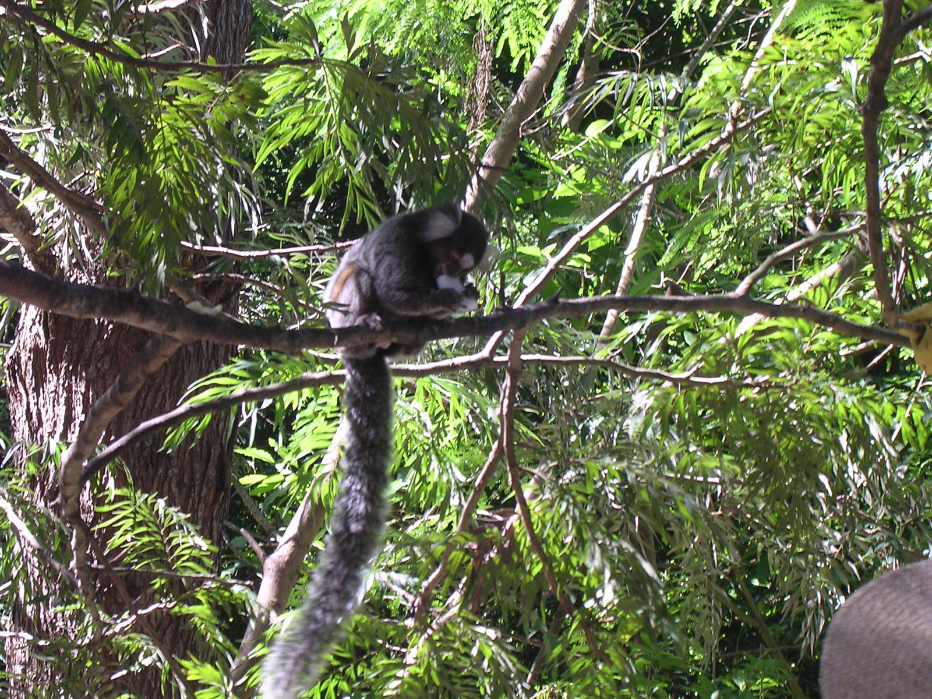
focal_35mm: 115
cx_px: 466
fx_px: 3096
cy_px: 350
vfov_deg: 12.9
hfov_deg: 17.1
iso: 112
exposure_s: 1/30
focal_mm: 17.4
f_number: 4.9
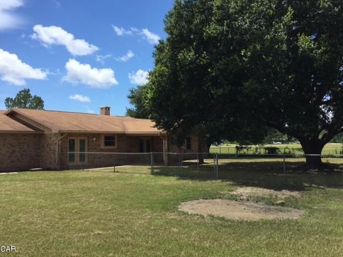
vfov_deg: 42.9
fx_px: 327
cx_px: 162
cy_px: 115
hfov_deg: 55.3
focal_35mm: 33
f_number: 2.2
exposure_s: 1/2198
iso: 32
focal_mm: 4.15
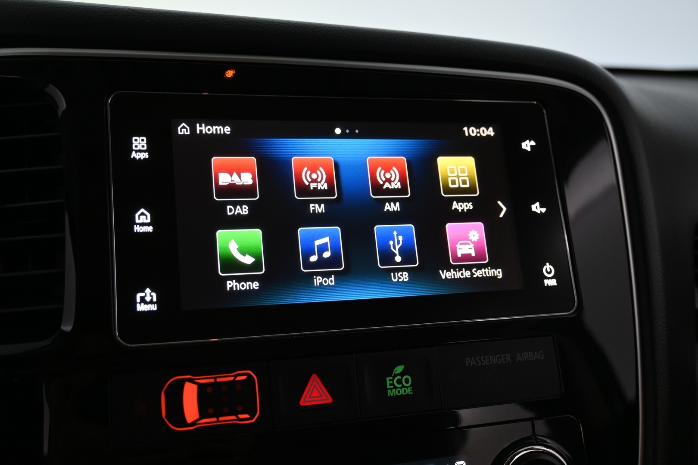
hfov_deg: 51.3
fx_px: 727
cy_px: 232
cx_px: 349
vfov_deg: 35.5
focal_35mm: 38
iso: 1000
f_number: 4.2
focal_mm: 25
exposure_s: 1/40
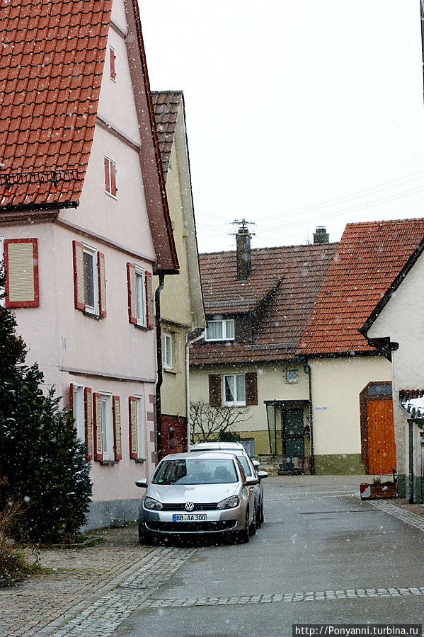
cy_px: 318
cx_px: 212
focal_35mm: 105
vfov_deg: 19.5
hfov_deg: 13.0
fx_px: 1857
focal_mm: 70
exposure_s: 1/500
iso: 400
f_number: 6.3
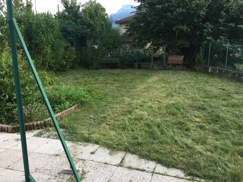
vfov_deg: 48.2
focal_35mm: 29
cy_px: 91
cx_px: 122
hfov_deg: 61.7
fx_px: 204
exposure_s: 1/111
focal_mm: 4.15
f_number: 2.2
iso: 32
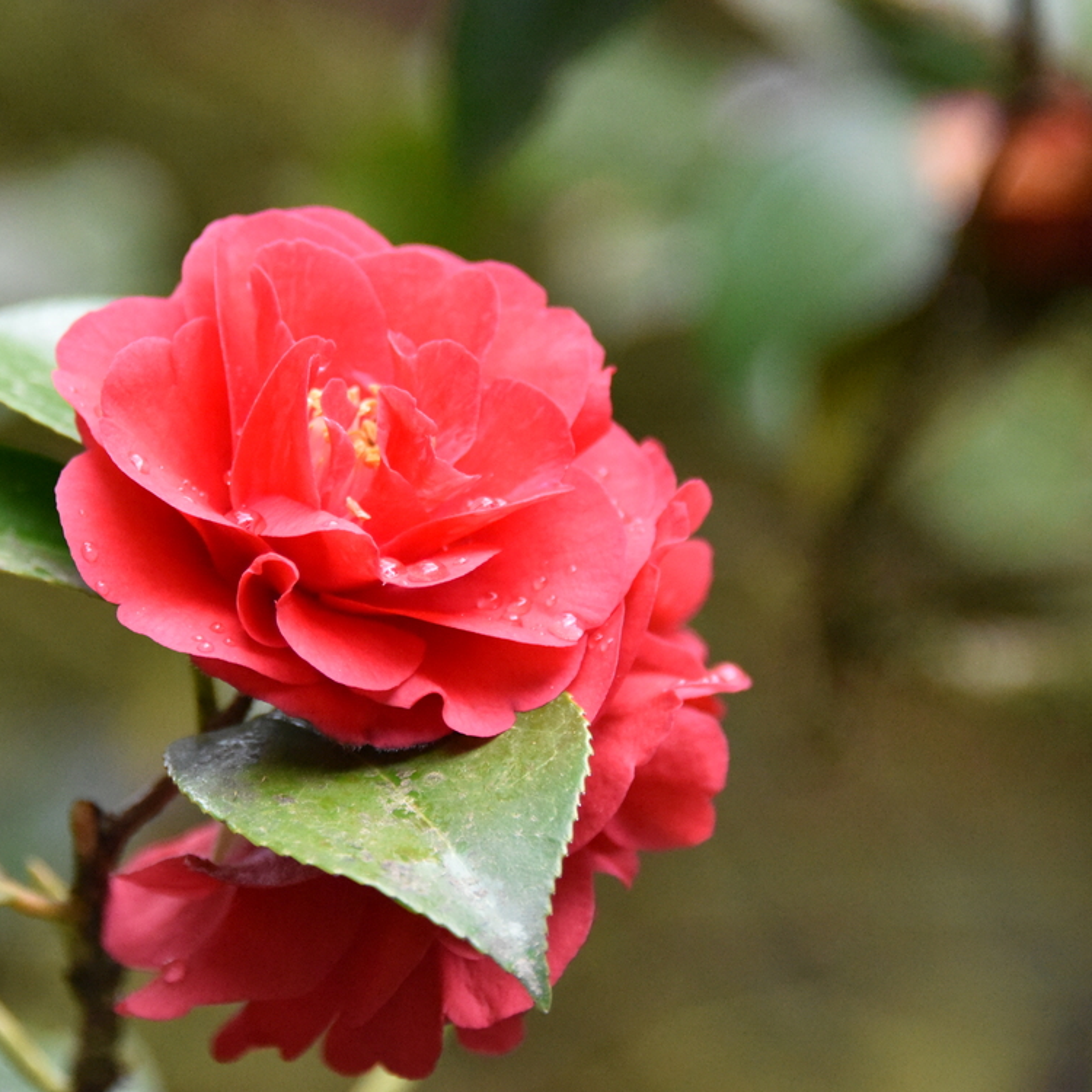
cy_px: 495
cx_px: 424
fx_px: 15525
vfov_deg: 4.0
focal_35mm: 435
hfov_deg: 4.0
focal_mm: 300
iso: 7200
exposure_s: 1/640
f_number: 5.6
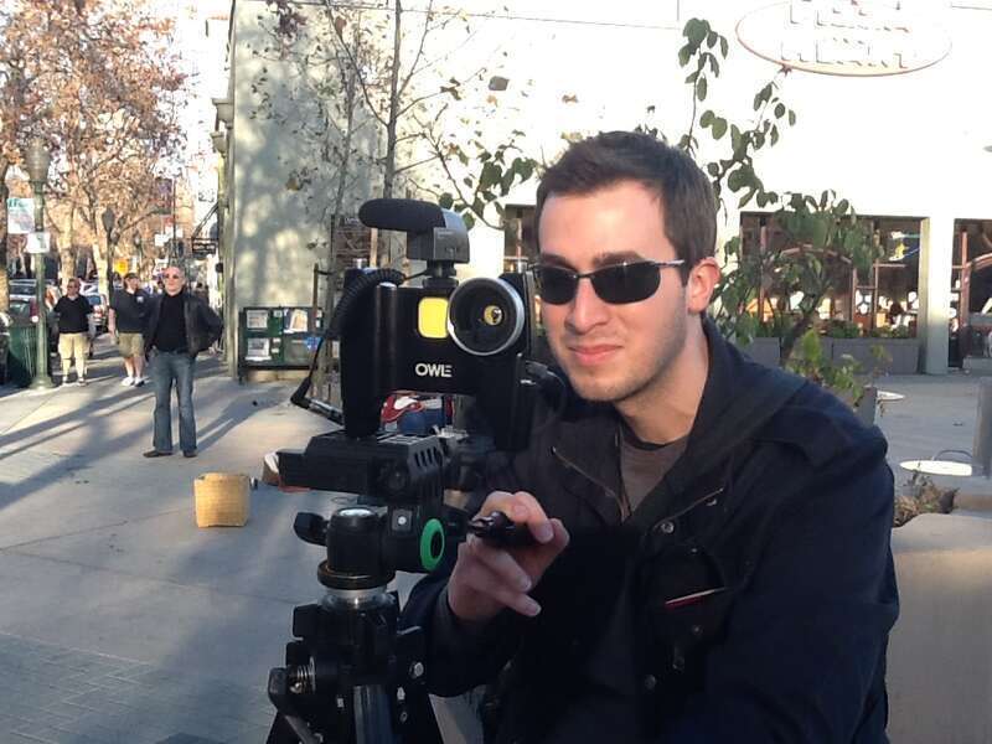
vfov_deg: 44.2
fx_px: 917
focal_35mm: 32
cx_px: 496
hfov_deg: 56.8
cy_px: 372
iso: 64
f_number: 2.4
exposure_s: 1/192
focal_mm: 2.03
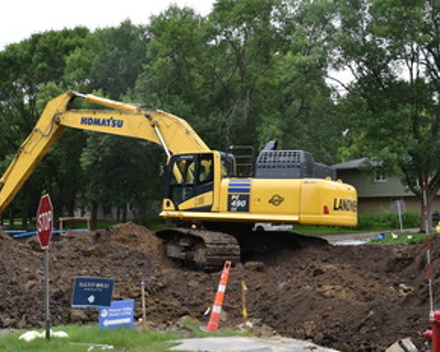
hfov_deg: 37.5
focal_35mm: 49
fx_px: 638
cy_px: 203
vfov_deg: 30.8
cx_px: 135
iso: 400
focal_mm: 27
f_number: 6.3
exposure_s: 1/160
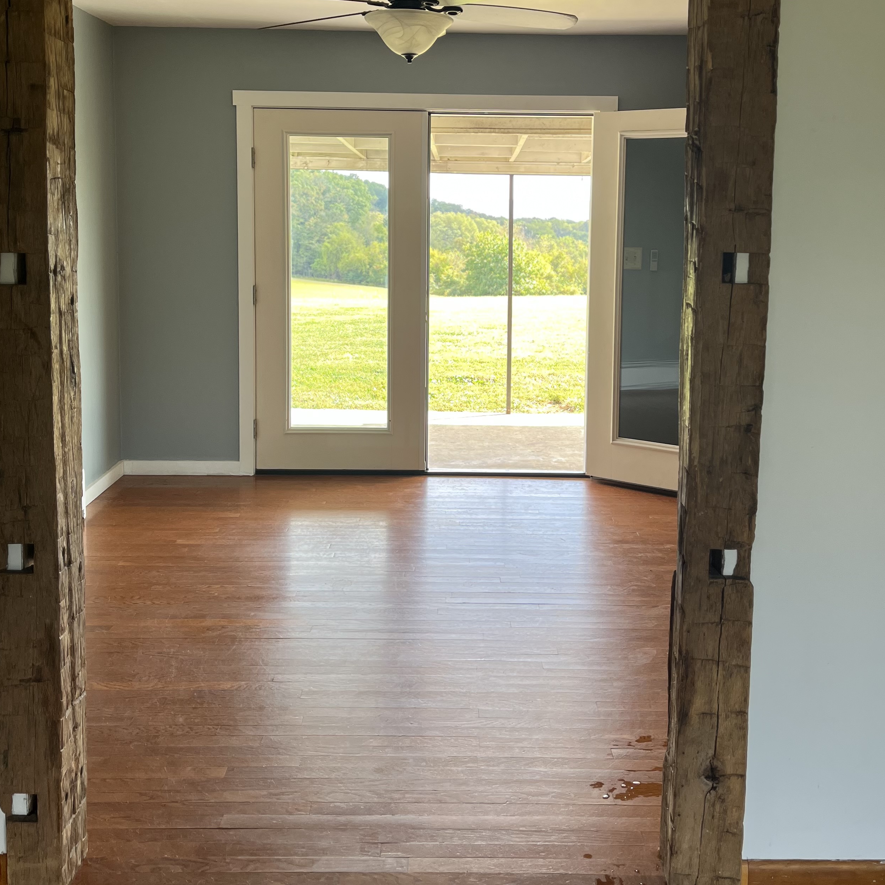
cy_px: 304
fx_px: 1070
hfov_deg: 44.9
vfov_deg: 44.4
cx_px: 457
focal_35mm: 37
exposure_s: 1/121
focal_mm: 5.1
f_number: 1.6
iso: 50
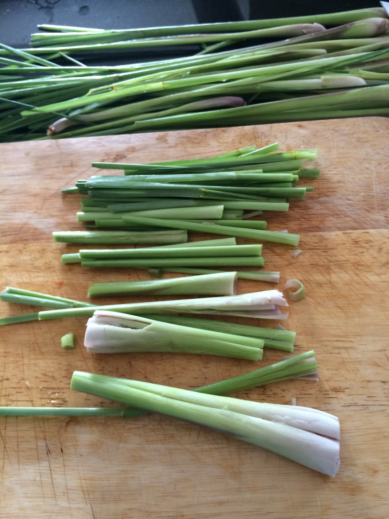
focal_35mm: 29
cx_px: 194
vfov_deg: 61.7
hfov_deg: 48.2
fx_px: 435
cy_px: 260
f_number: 2.2
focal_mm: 4.15
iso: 200
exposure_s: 1/33
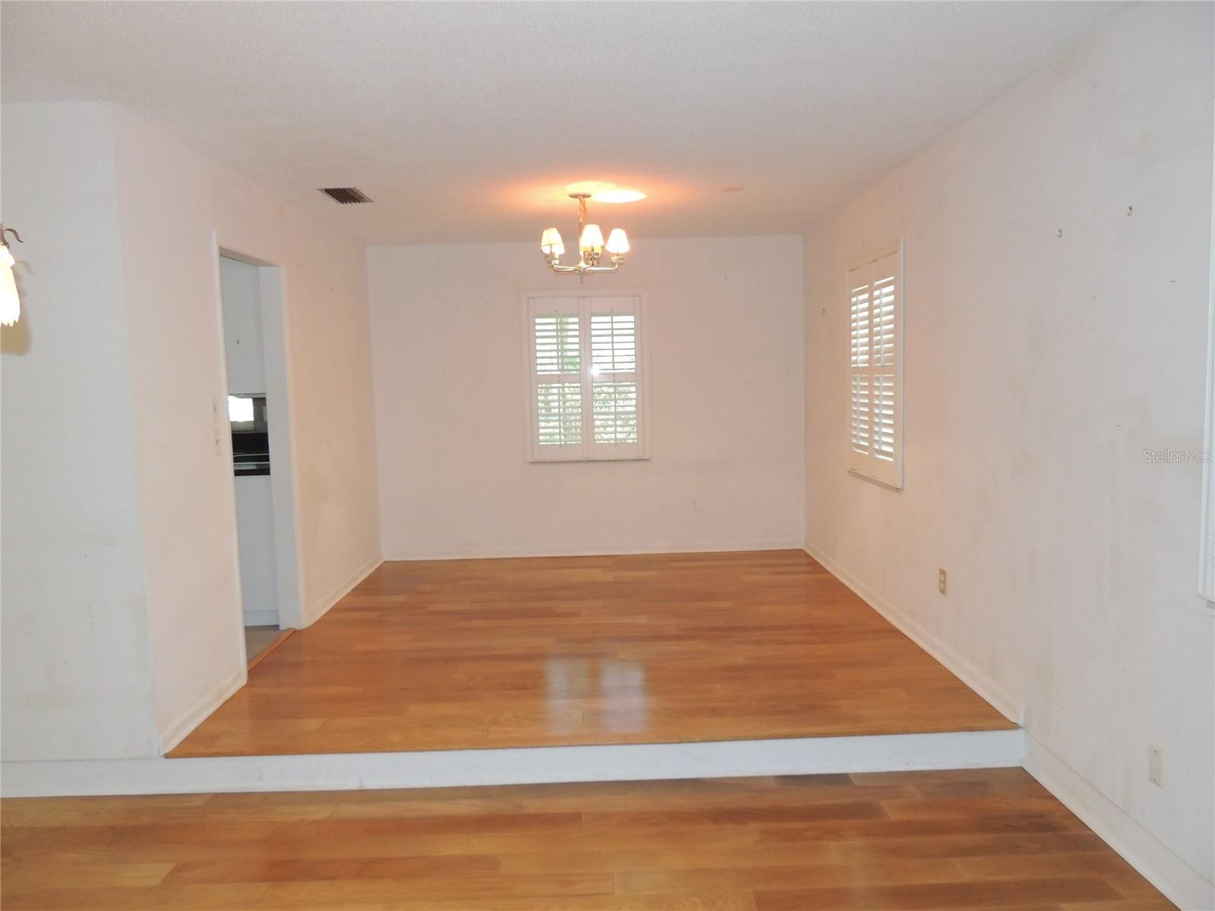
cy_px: 456
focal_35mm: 24
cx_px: 608
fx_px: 842
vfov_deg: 56.8
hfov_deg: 71.6
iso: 360
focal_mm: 4.3
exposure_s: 1/40
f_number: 3
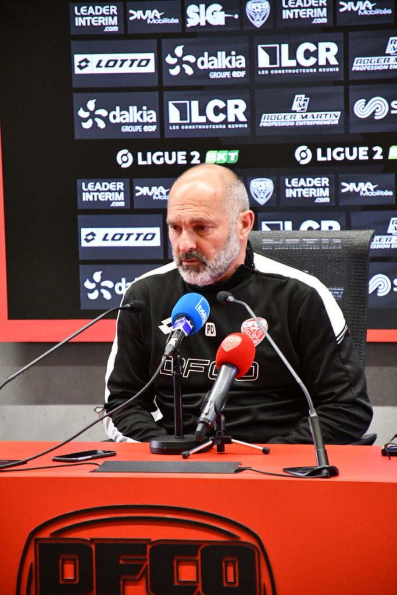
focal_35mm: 210
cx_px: 198
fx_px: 3472
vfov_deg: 9.8
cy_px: 298
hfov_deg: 6.5
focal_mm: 140
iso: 8000
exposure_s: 1/250
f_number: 5.6
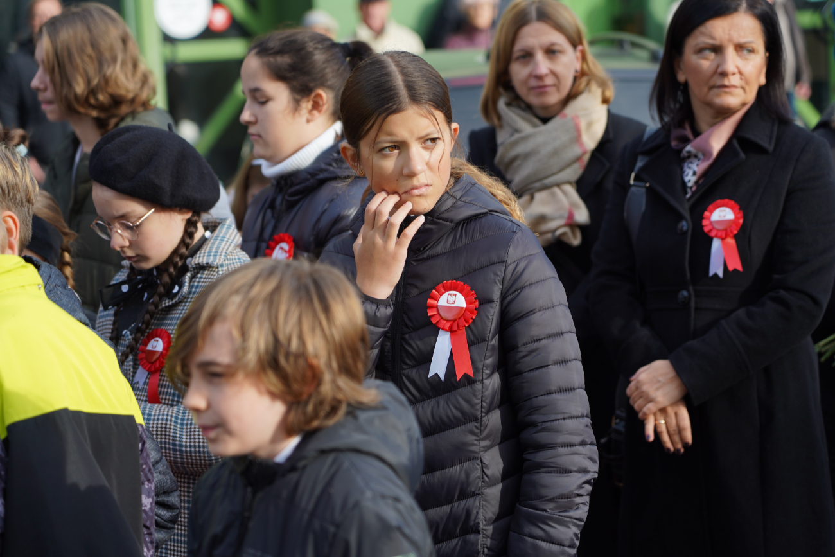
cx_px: 418
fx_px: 2436
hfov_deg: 19.5
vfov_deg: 13.0
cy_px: 278
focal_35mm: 105
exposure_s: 1/200
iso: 100
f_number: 4
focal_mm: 105
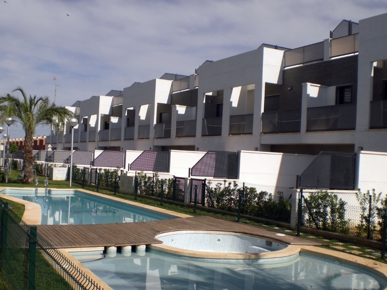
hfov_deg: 42.9
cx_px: 182
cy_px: 165
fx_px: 492
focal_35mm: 44
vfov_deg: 32.8
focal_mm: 6.3
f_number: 4.4
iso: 50
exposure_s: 1/1000
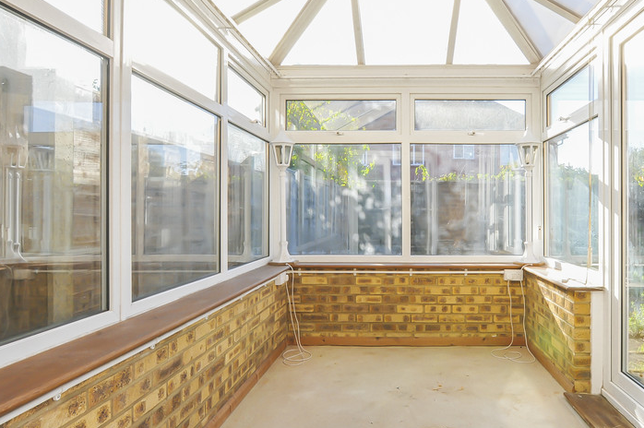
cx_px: 395
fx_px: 393
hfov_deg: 77.5
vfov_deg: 57.1
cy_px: 206
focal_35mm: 22
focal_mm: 10
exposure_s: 1/15
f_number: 18
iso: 250
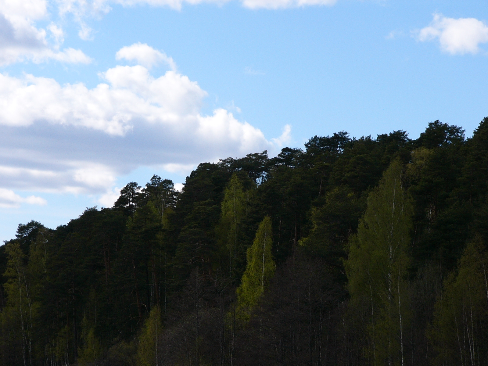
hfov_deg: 13.9
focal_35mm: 142
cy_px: 183
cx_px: 244
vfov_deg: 10.4
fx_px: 2002
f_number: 5.2
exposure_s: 1/400
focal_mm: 18.7
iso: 50
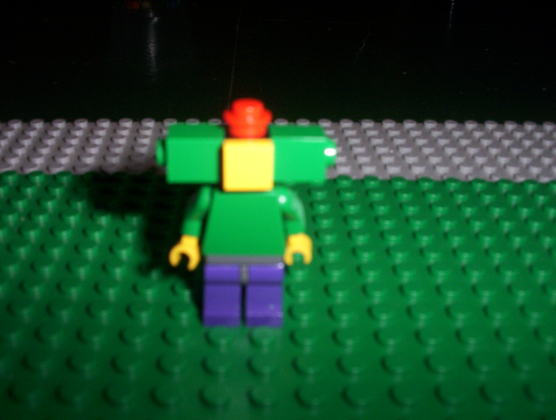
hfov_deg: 47.8
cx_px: 278
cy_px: 210
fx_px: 628
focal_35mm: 39
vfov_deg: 37.0
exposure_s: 1/30
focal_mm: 6
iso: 140
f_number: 4.5
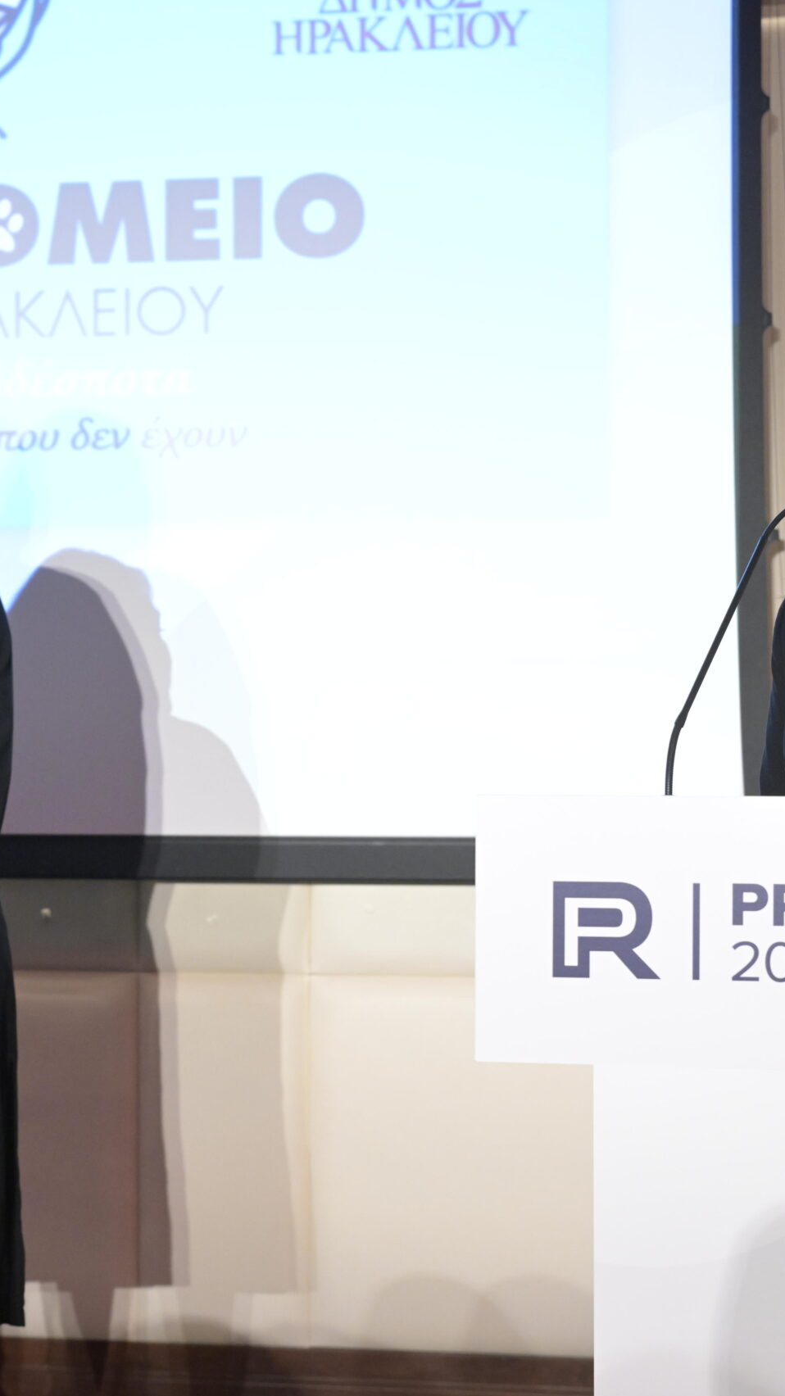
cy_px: 698
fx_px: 3147
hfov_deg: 14.2
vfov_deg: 25.0
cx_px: 288
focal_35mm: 85
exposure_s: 1/200
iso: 3200
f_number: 4
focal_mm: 54
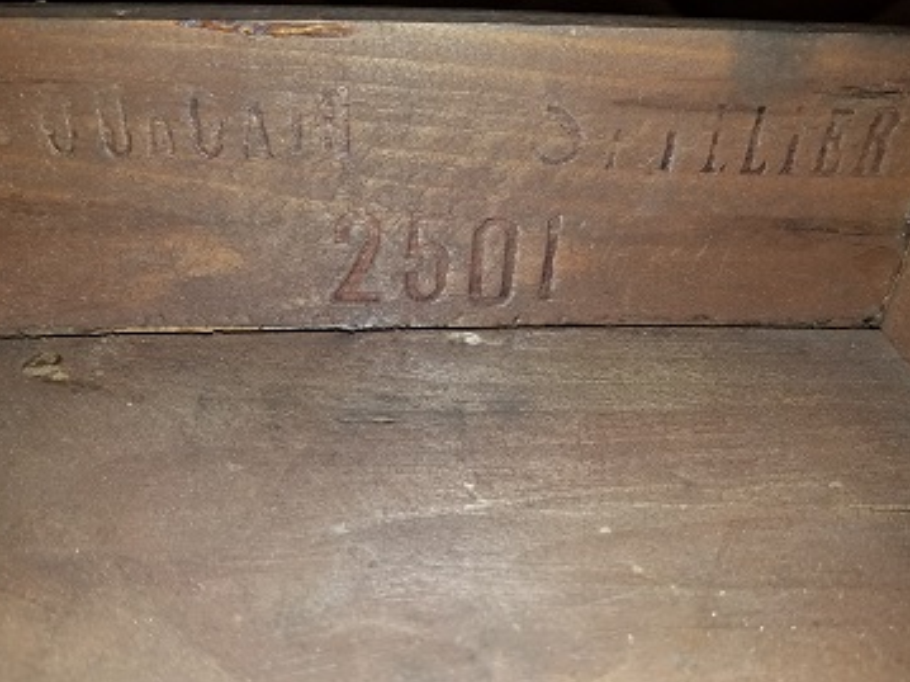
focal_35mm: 29
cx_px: 433
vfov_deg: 48.2
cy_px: 337
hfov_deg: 61.6
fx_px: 762
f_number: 1.7
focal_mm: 4.2
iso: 50
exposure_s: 1/103
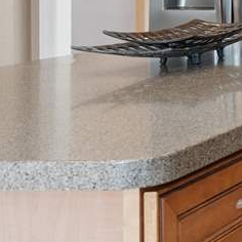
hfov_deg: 12.0
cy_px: -44
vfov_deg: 15.8
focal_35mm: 106
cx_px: 639
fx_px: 838
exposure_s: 1/40
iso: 800
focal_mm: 23
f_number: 9
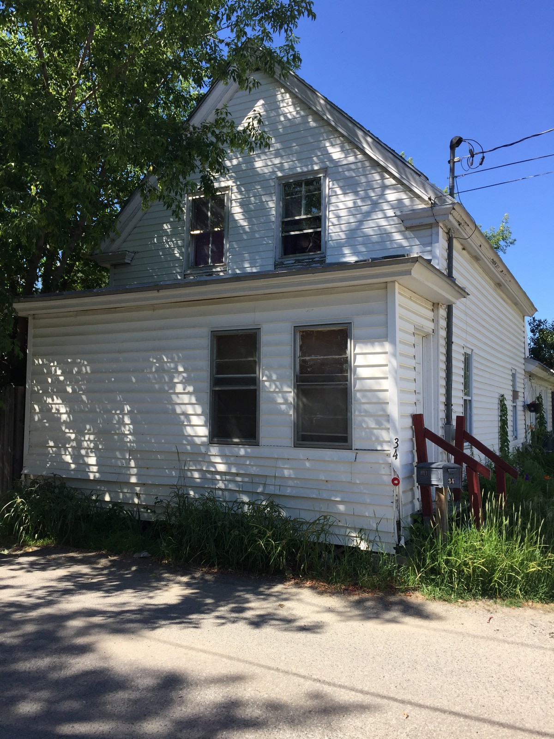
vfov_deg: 61.7
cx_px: 277
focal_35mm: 29
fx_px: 619
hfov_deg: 48.2
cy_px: 370
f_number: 2.2
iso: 32
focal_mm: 4.15
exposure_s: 1/1099
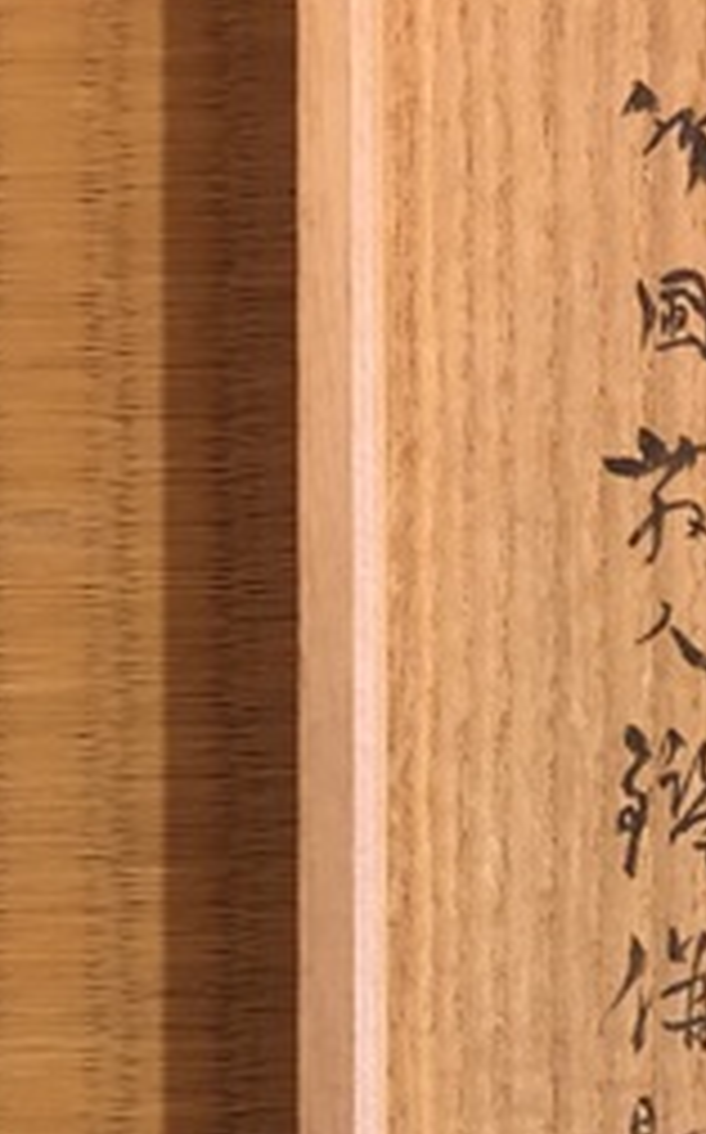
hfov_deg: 19.1
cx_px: 708
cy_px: 1008
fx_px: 2036
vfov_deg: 29.9
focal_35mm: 66
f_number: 2.2
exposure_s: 1/4
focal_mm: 4.15
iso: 100
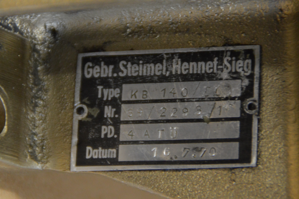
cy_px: 100
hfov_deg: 6.9
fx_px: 2489
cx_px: 150
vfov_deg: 4.6
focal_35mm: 300
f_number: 6.3
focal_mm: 200
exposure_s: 1/50
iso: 3200
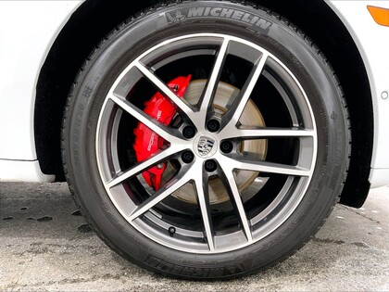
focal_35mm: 29
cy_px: 146
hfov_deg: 61.7
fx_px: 326
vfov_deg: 48.2
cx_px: 194
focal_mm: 3
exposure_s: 1/99
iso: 64
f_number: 1.8
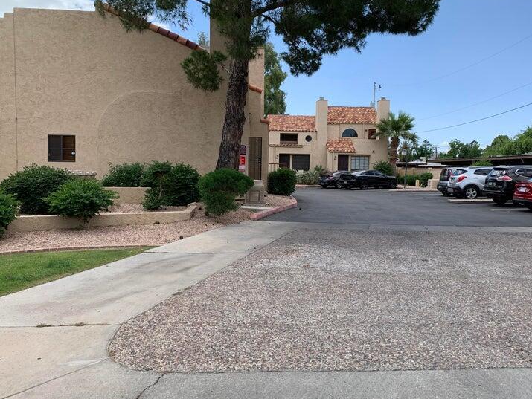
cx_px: 282
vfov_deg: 45.5
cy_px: 196
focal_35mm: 31
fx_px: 477
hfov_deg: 58.3
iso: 25
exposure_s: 1/1149
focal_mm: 4.25
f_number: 1.8
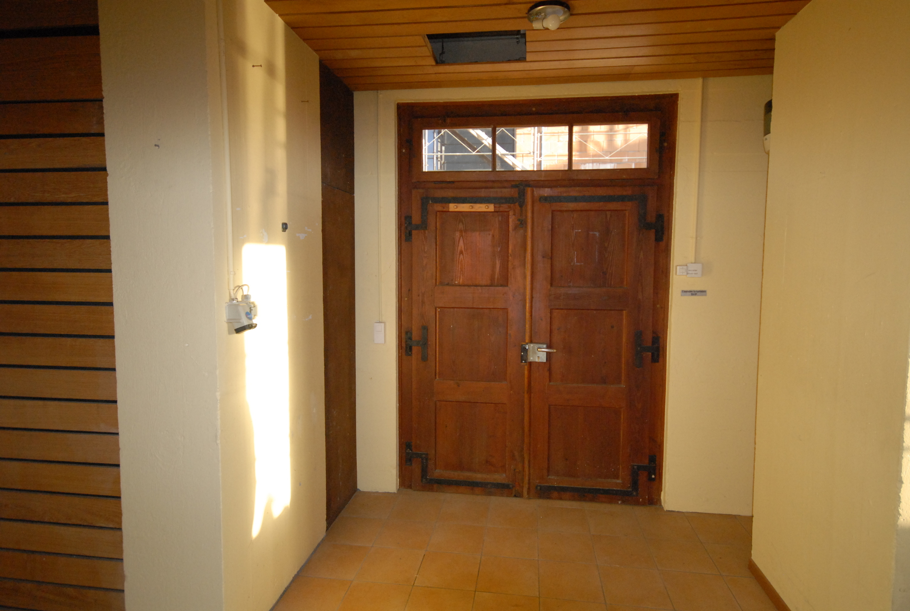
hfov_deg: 81.1
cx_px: 455
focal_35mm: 21
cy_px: 306
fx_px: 532
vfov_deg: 59.7
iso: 1000
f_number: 4.8
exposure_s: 1/250
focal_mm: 14
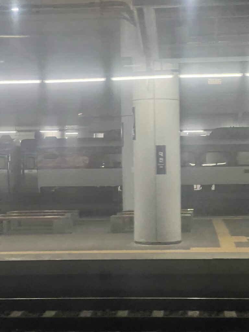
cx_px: 124
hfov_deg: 19.1
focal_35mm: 77
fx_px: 739
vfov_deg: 25.3
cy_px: 166
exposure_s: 1/26
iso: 800
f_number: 2.8
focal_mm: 9
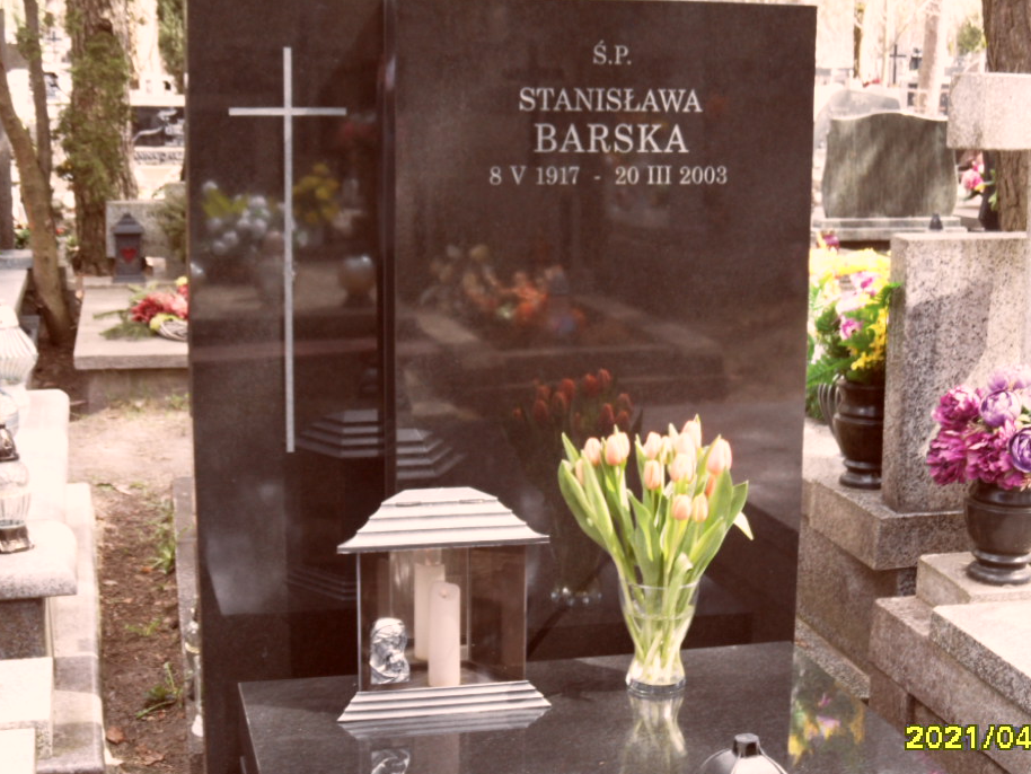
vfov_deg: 26.1
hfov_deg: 34.3
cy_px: 394
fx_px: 1668
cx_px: 562
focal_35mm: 56
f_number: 3.8
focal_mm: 8.2
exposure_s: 1/60
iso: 100
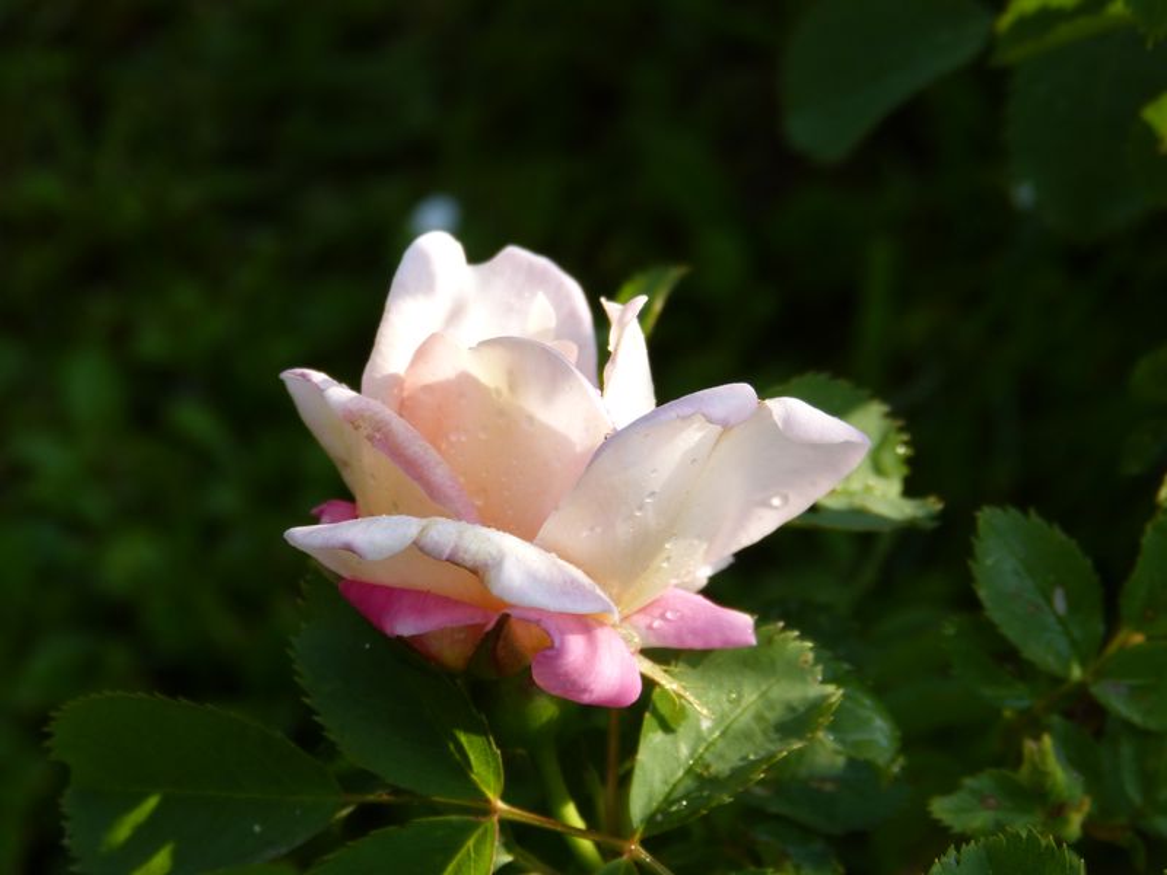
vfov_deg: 13.0
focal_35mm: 114
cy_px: 438
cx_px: 584
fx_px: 3843
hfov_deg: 17.3
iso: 100
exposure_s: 1/400
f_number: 4
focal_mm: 20.4
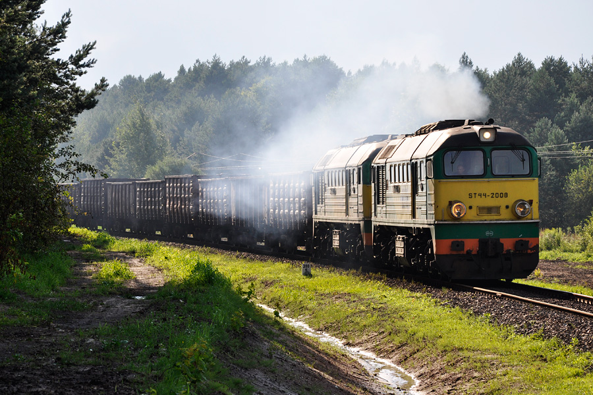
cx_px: 296
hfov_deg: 13.0
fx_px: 2594
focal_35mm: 158
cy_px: 198
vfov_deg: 8.7
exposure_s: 1/250
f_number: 8
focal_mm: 105
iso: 200
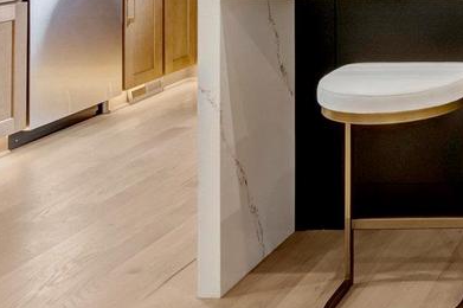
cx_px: 694
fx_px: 758
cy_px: -99
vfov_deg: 20.8
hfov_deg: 25.5
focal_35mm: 59
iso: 1250
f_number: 8
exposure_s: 1/30
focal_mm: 16
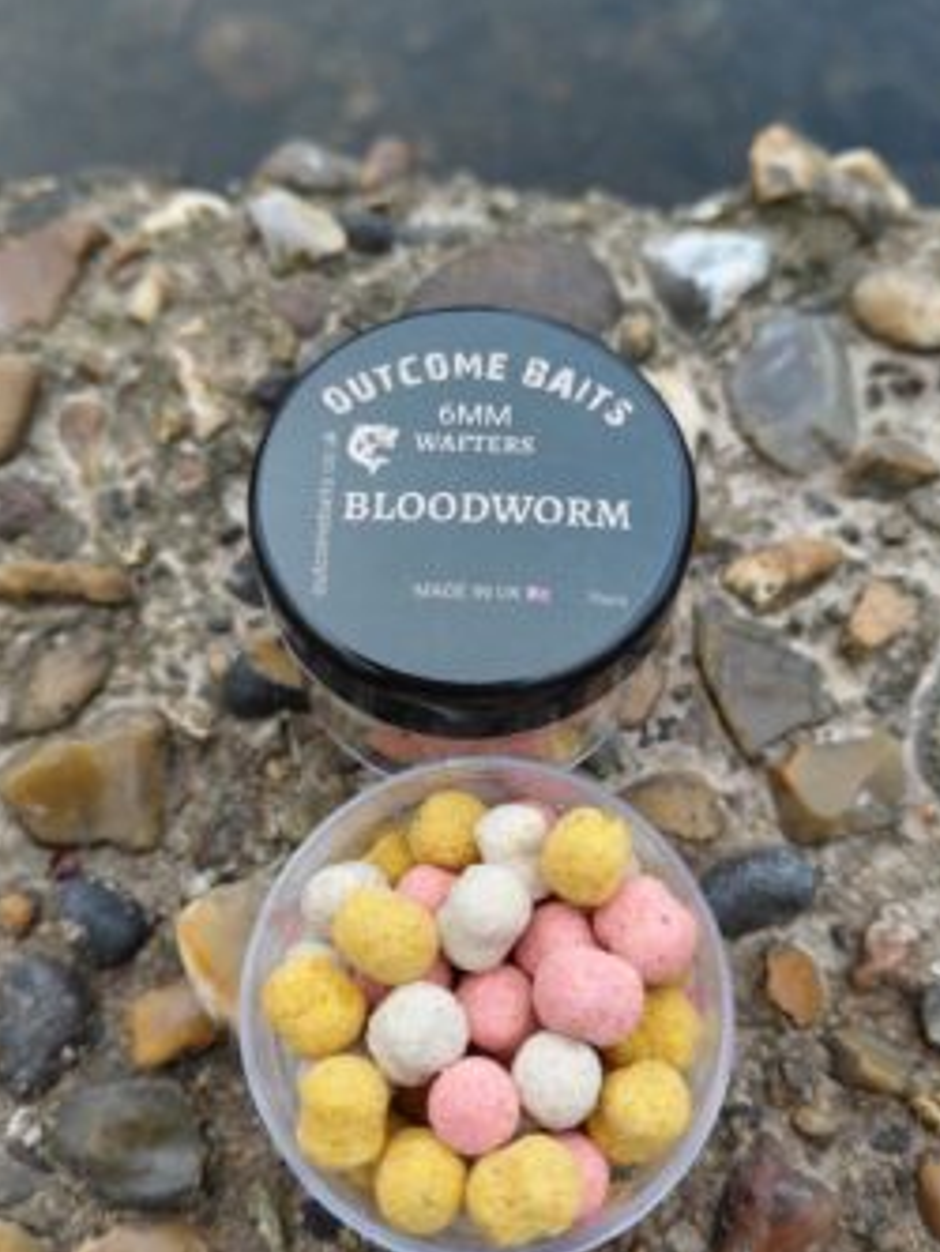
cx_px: 474
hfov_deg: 46.8
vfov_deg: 59.9
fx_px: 1086
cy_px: 654
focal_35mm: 30
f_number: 1.8
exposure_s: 1/239
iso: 50
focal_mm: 4.69
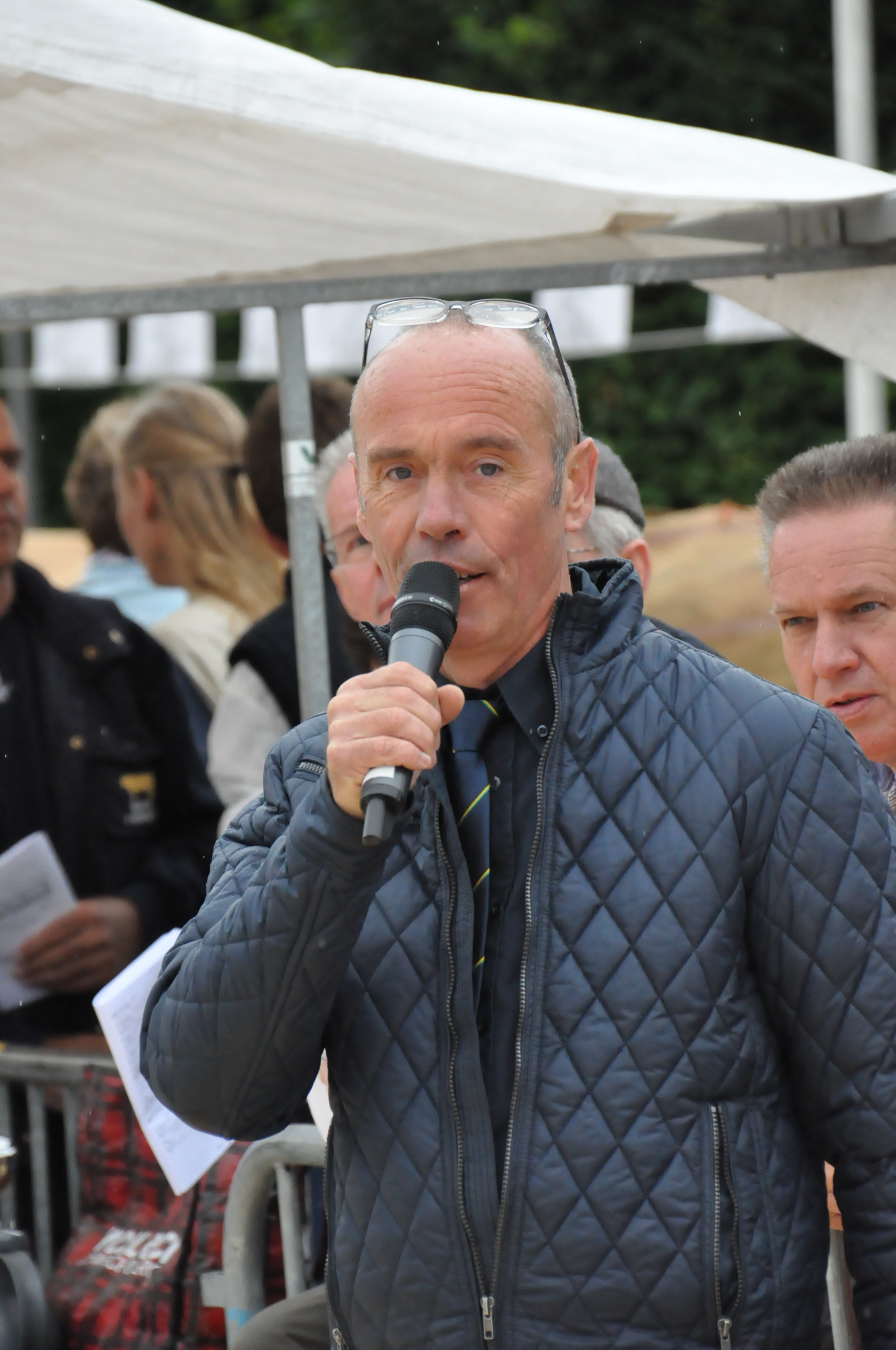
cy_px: 675
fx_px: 11790
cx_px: 448
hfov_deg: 4.4
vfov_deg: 6.5
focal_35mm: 315
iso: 3200
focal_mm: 210
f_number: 9
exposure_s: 1/1250
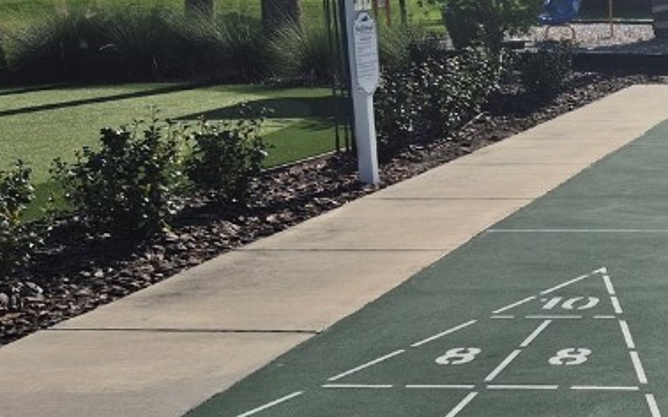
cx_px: 846
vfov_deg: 19.7
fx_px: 1201
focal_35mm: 66
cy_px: 224
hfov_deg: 26.7
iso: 25
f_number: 1.8
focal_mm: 5.4
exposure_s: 1/3960
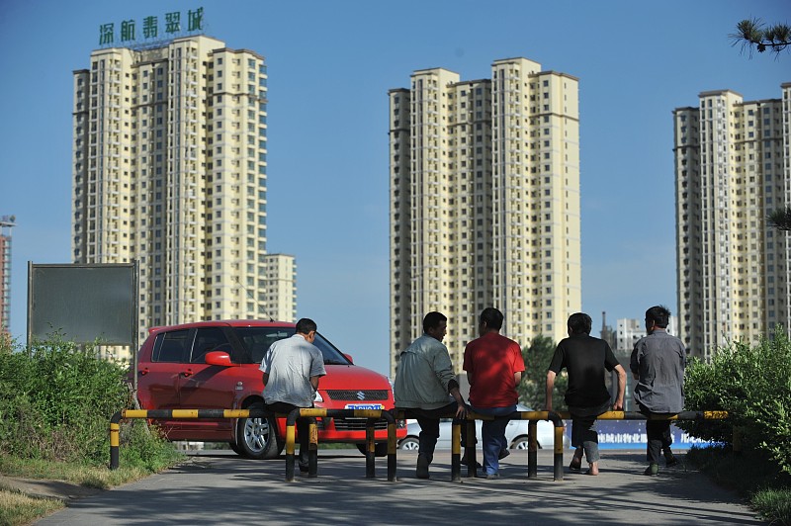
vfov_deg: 15.2
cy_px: 263
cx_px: 396
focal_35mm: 90
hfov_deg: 22.6
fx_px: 1976
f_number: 5
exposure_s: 1/2000
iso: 200
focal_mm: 90
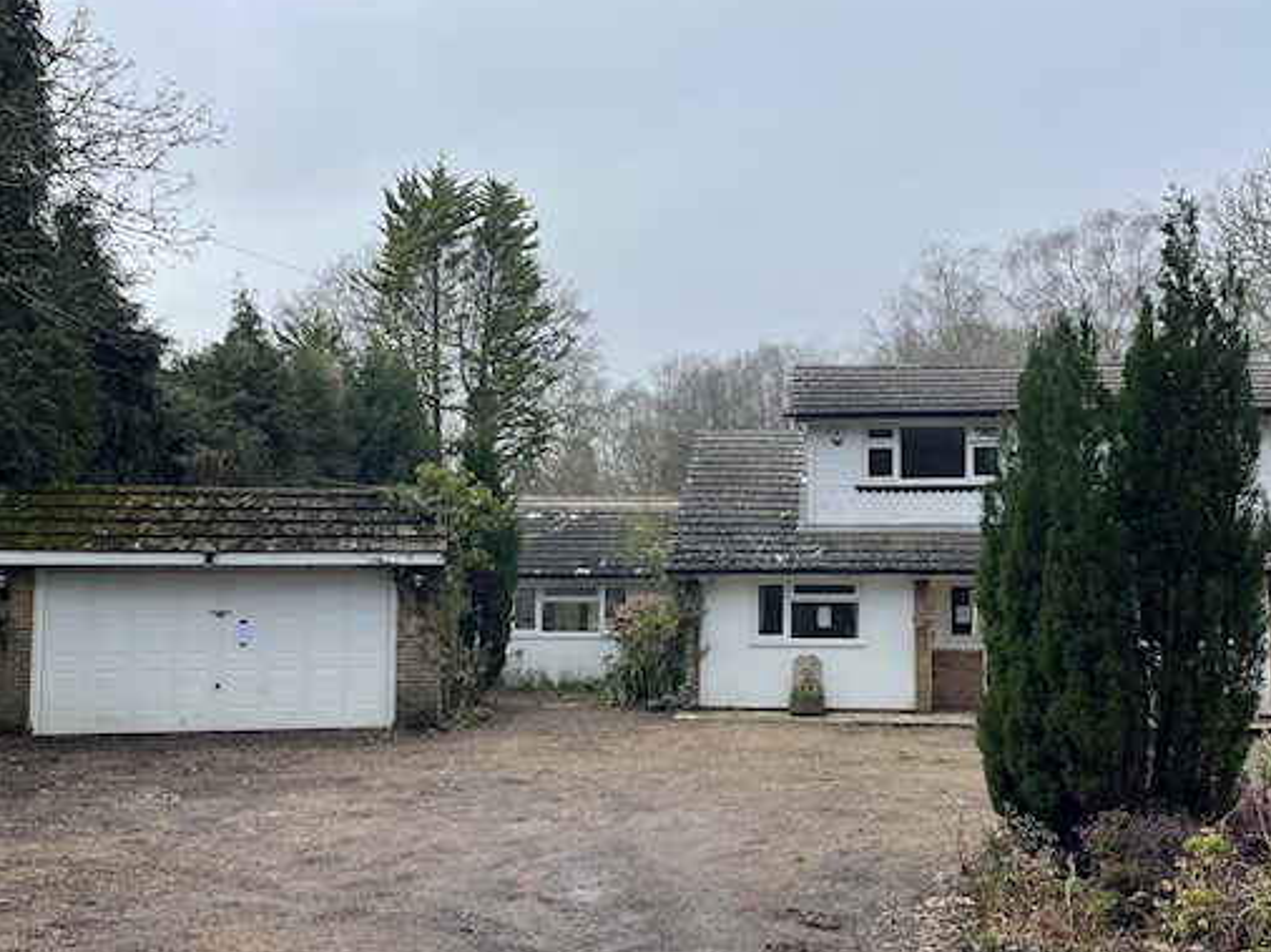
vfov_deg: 39.6
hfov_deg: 51.1
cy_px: 526
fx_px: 1321
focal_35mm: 36
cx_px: 754
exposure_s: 1/2817
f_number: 1.6
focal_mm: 4.2
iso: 32
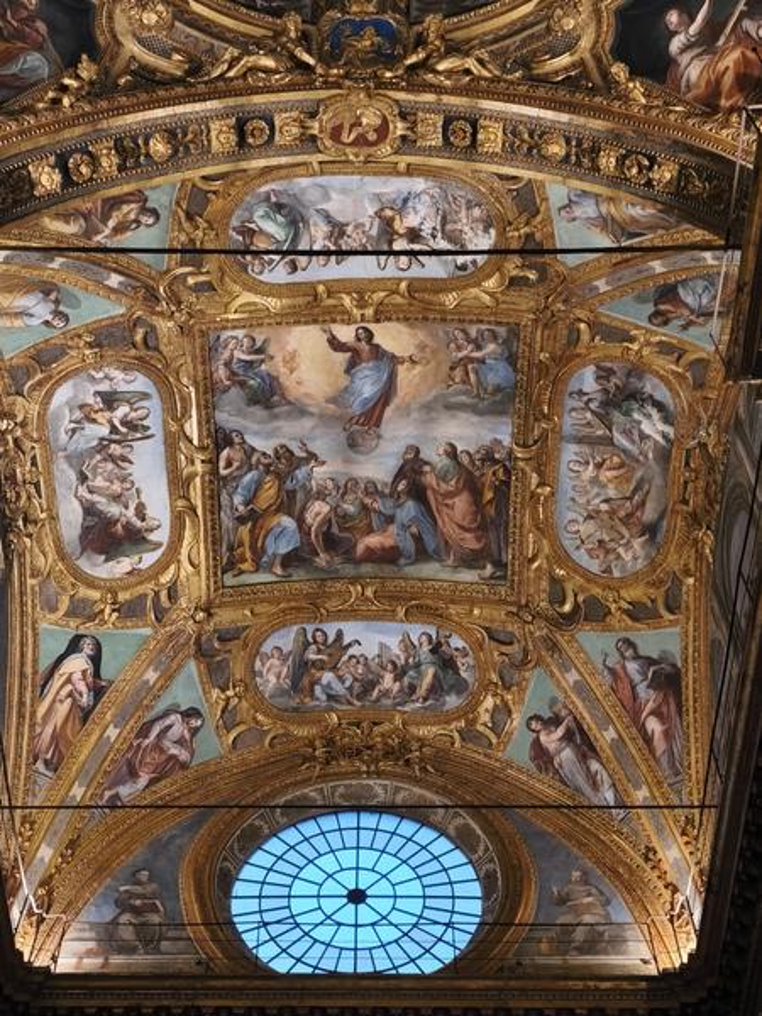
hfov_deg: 31.5
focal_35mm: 46
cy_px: 508
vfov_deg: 41.2
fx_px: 1350
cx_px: 381
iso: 640
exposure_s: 1/50
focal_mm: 6.14
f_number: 1.65
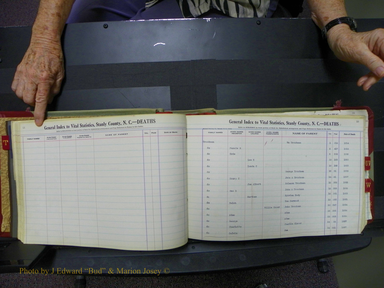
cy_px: 144
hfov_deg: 67.3
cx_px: 192
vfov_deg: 53.1
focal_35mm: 26
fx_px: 288
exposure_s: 1/30
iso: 100
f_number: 2.8
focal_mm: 4.6
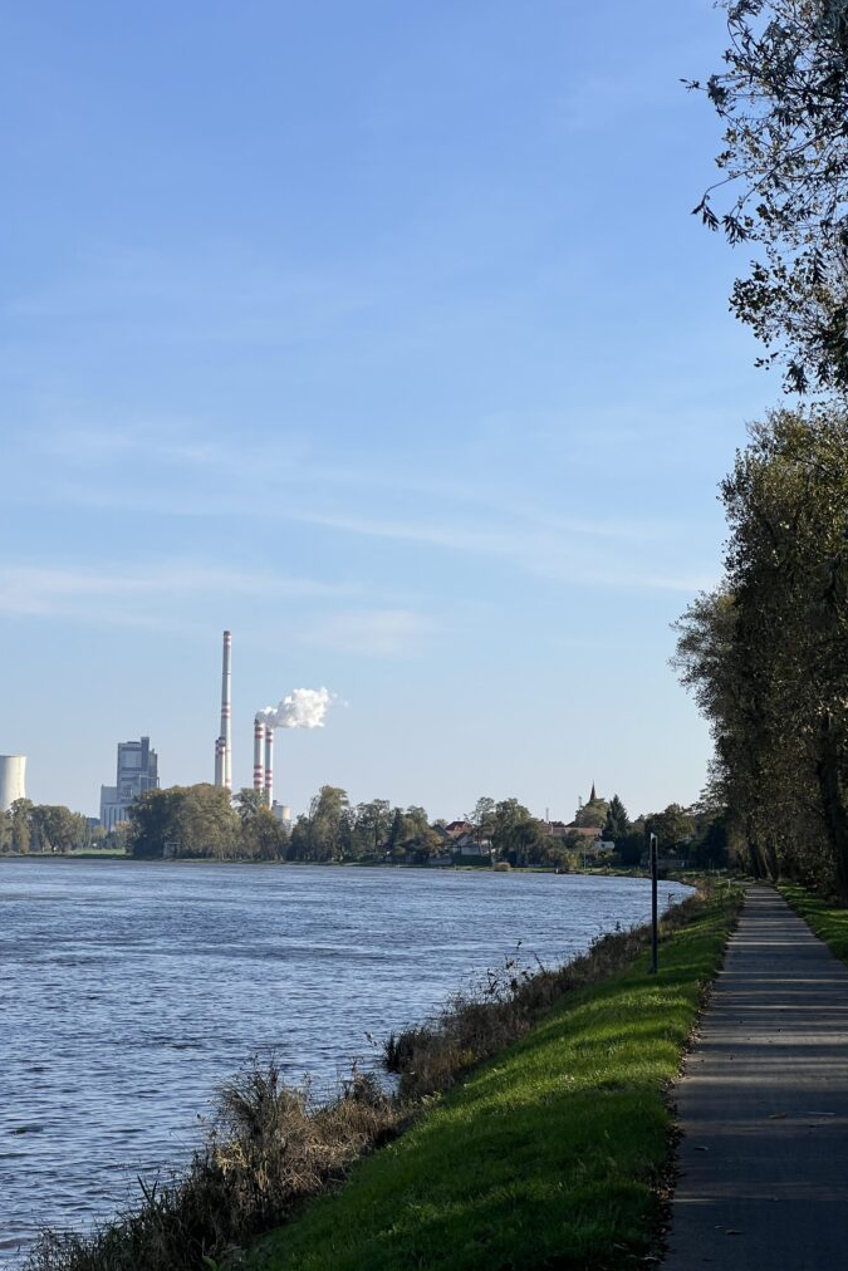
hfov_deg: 16.9
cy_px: 638
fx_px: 2861
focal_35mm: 81
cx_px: 373
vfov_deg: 25.1
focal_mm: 9
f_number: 2.8
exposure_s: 1/943
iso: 32
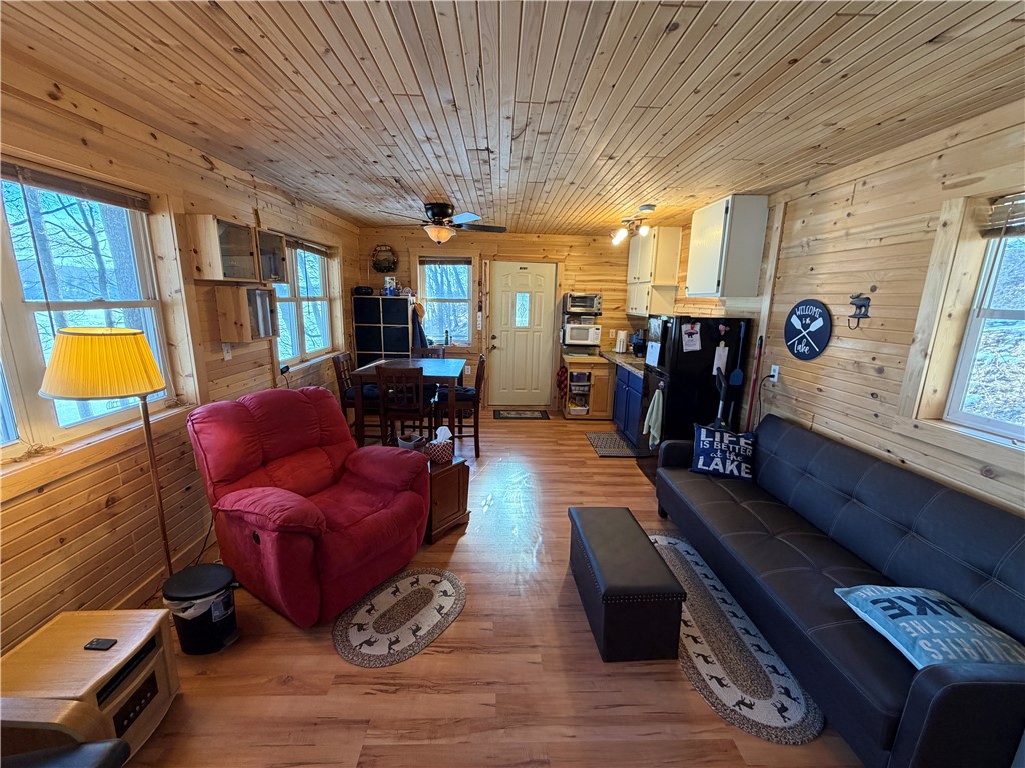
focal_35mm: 14
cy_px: 384
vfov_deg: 85.7
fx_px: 415
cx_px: 512
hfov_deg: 102.1
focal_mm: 2.22
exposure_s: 1/60
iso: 320
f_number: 2.2
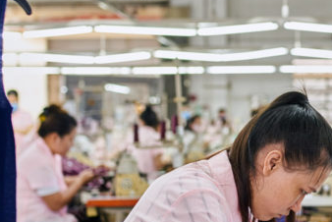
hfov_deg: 19.0
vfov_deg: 12.9
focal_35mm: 106
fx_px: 978
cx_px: 289
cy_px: 109
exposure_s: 1/320
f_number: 2.2
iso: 640
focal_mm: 35
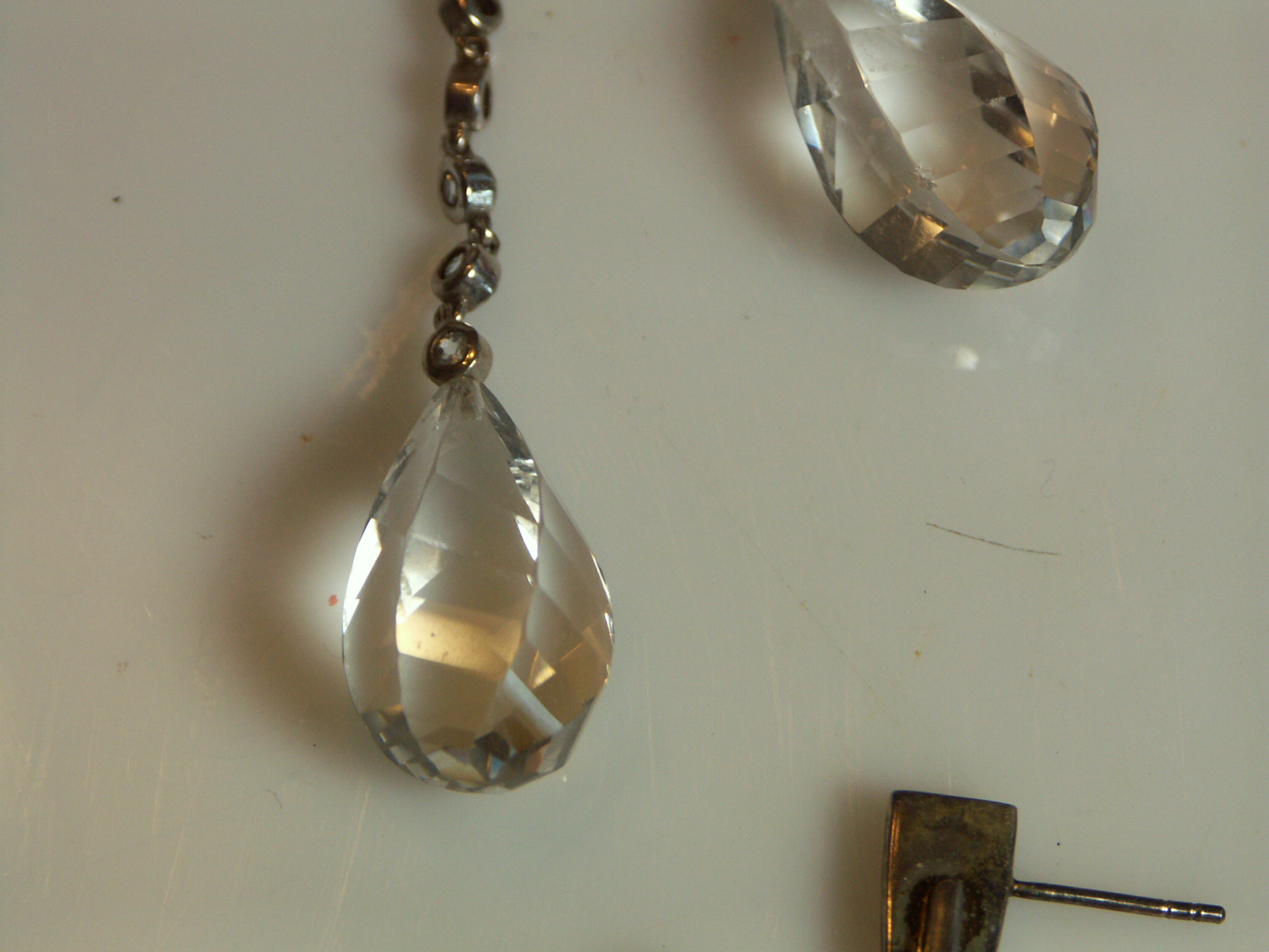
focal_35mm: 200
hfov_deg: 9.9
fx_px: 7332
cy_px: 476
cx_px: 634
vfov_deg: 7.4
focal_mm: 50.8
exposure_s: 1/80
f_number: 4.5
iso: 100
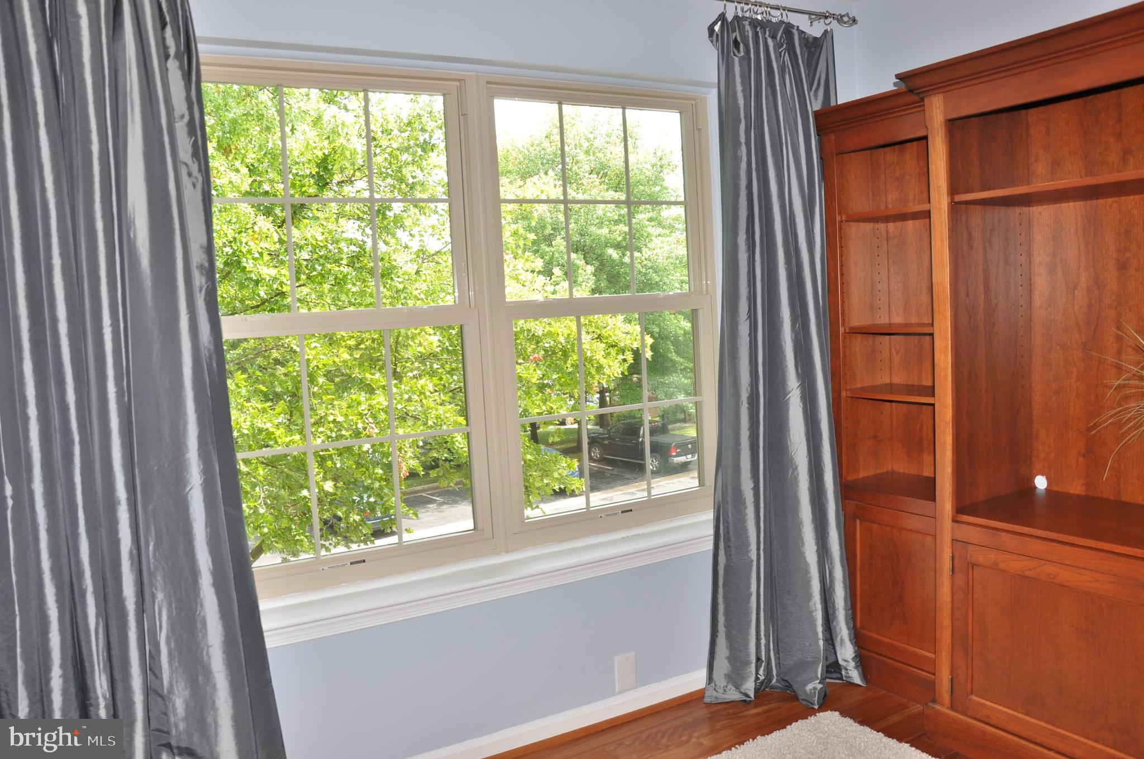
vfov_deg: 47.8
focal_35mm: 27
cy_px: 380
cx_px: 572
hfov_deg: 67.4
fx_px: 857
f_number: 5.6
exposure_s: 1/60
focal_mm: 18
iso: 200
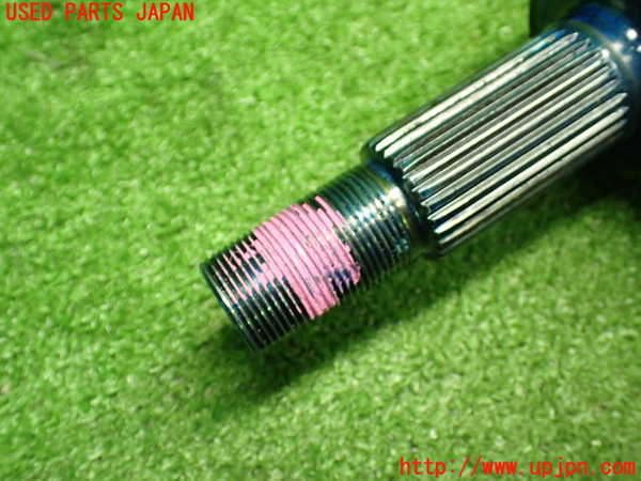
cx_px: 320
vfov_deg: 39.7
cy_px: 240
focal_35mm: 36
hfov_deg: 51.4
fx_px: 667
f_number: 2.5
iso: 800
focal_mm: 6.37
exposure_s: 1/40
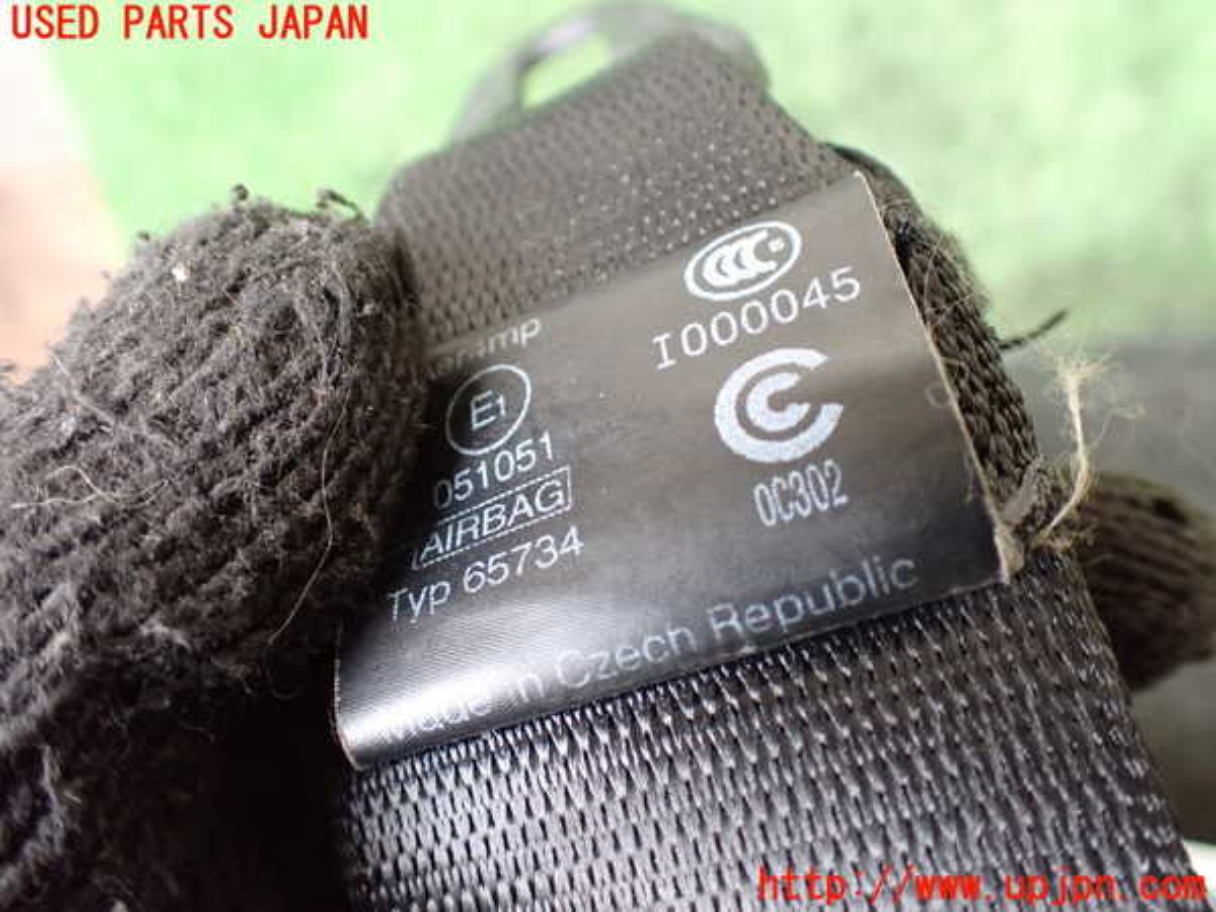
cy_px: 456
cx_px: 608
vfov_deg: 46.8
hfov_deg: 60.0
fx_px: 1054
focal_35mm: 30
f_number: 2.3
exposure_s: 1/100
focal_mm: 5.4
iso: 800
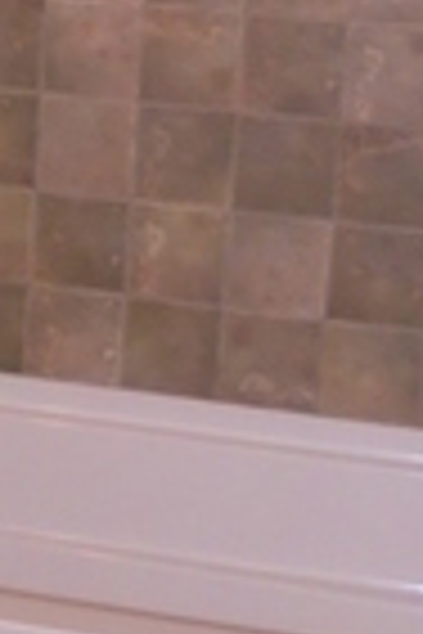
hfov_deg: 11.9
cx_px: -151
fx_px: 1956
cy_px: 117
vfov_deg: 18.2
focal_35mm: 111
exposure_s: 1/30
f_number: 3.5
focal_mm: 4.6
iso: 400
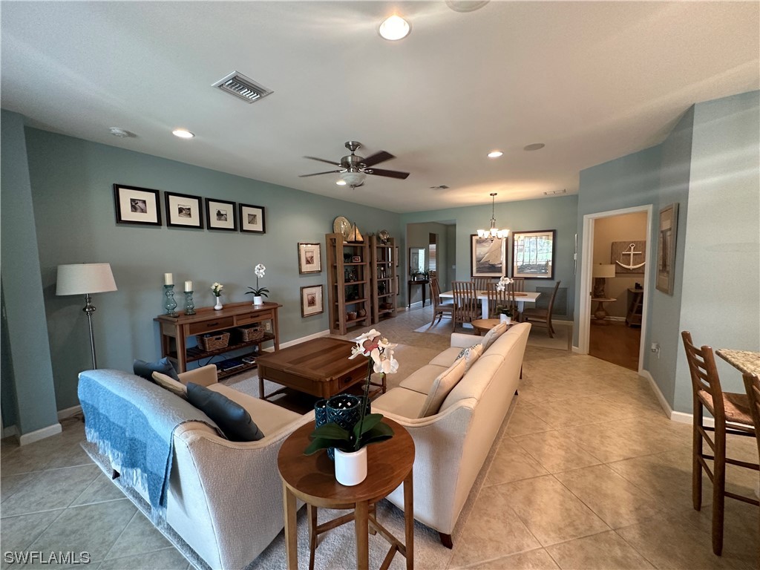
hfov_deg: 102.1
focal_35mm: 14
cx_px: 380
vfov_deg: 85.7
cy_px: 285
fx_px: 307
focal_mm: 2.22
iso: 250
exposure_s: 1/60
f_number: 2.2
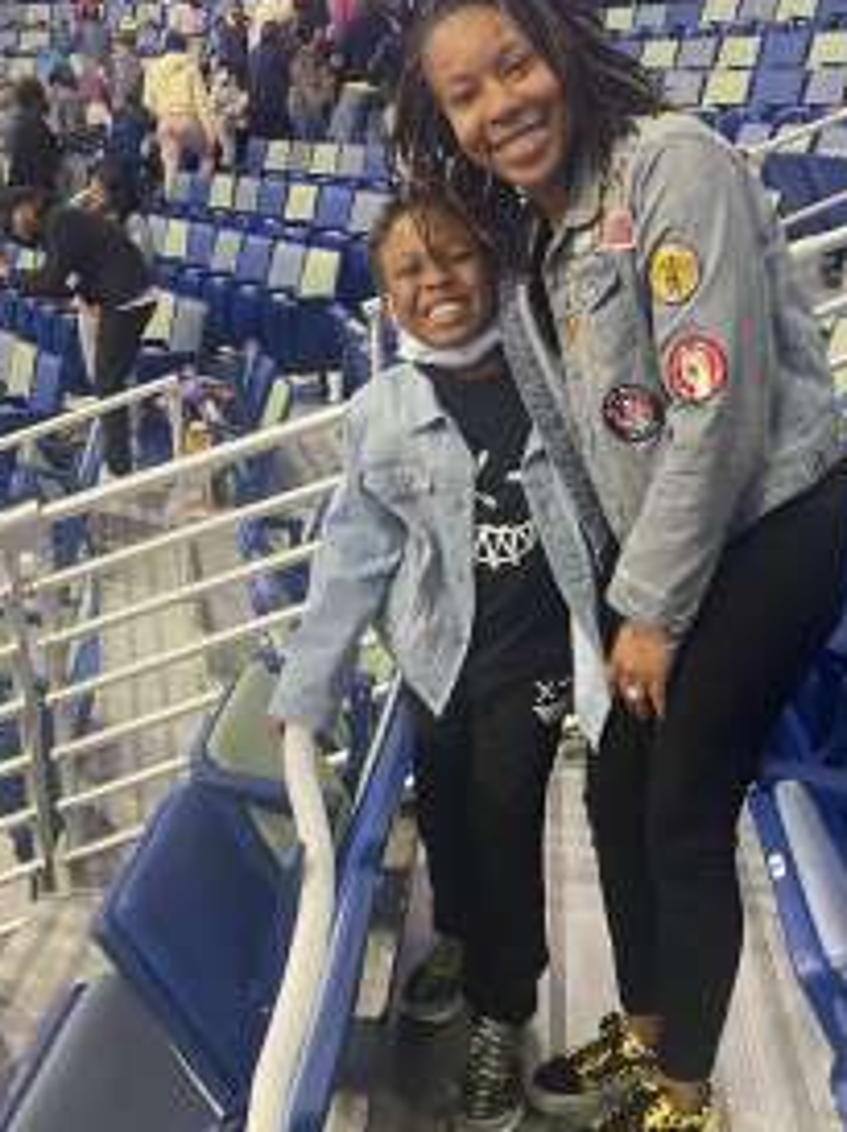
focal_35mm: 38
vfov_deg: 49.0
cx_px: 525
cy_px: 549
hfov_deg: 37.5
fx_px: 1242
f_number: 1.8
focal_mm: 4.25
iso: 500
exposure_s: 1/40
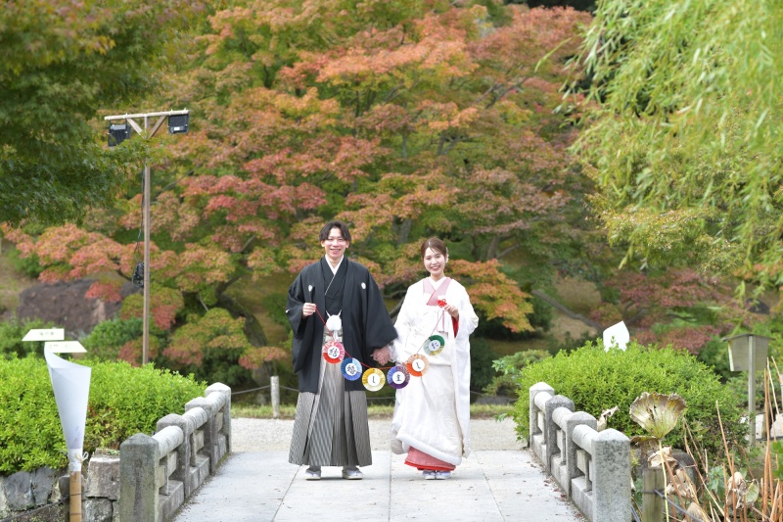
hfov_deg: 19.5
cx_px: 392
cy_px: 261
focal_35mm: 105
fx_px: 2283
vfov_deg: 13.0
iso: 100
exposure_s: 1/200
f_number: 3.5
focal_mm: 105
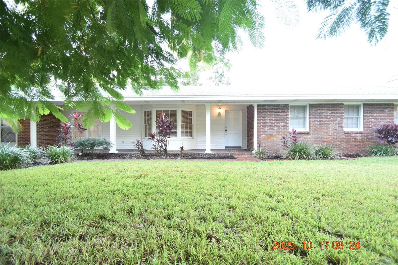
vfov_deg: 77.3
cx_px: 199
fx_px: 166
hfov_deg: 100.4
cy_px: 132
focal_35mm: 15
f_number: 3.5
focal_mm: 10
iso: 800
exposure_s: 1/60
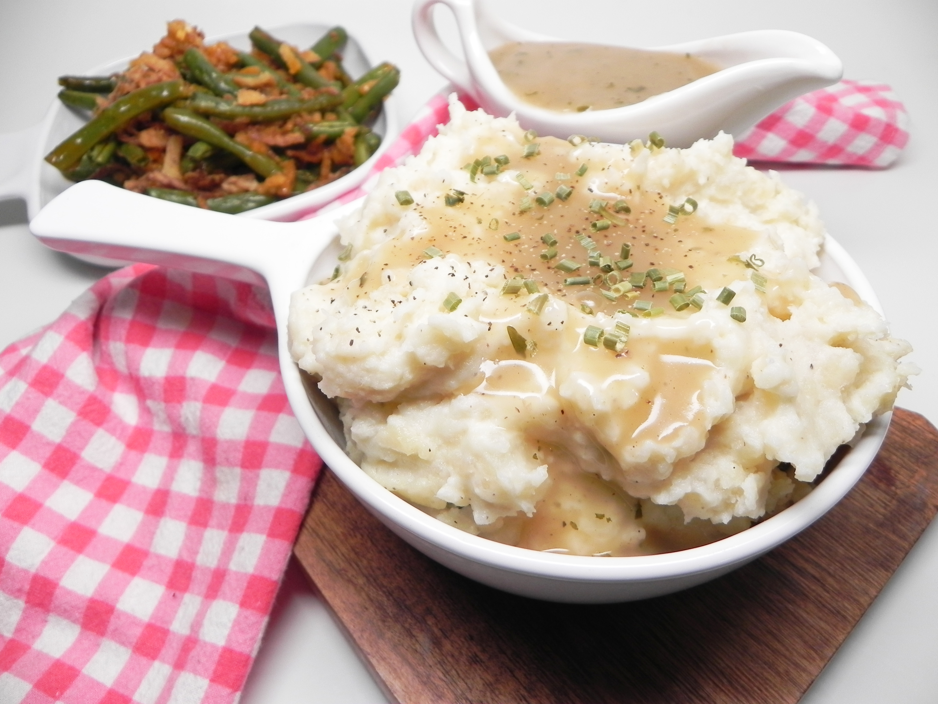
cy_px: 352
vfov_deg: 53.1
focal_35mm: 26
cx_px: 469
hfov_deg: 67.3
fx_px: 705
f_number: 2.8
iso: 160
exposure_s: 1/55.7
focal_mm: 4.6
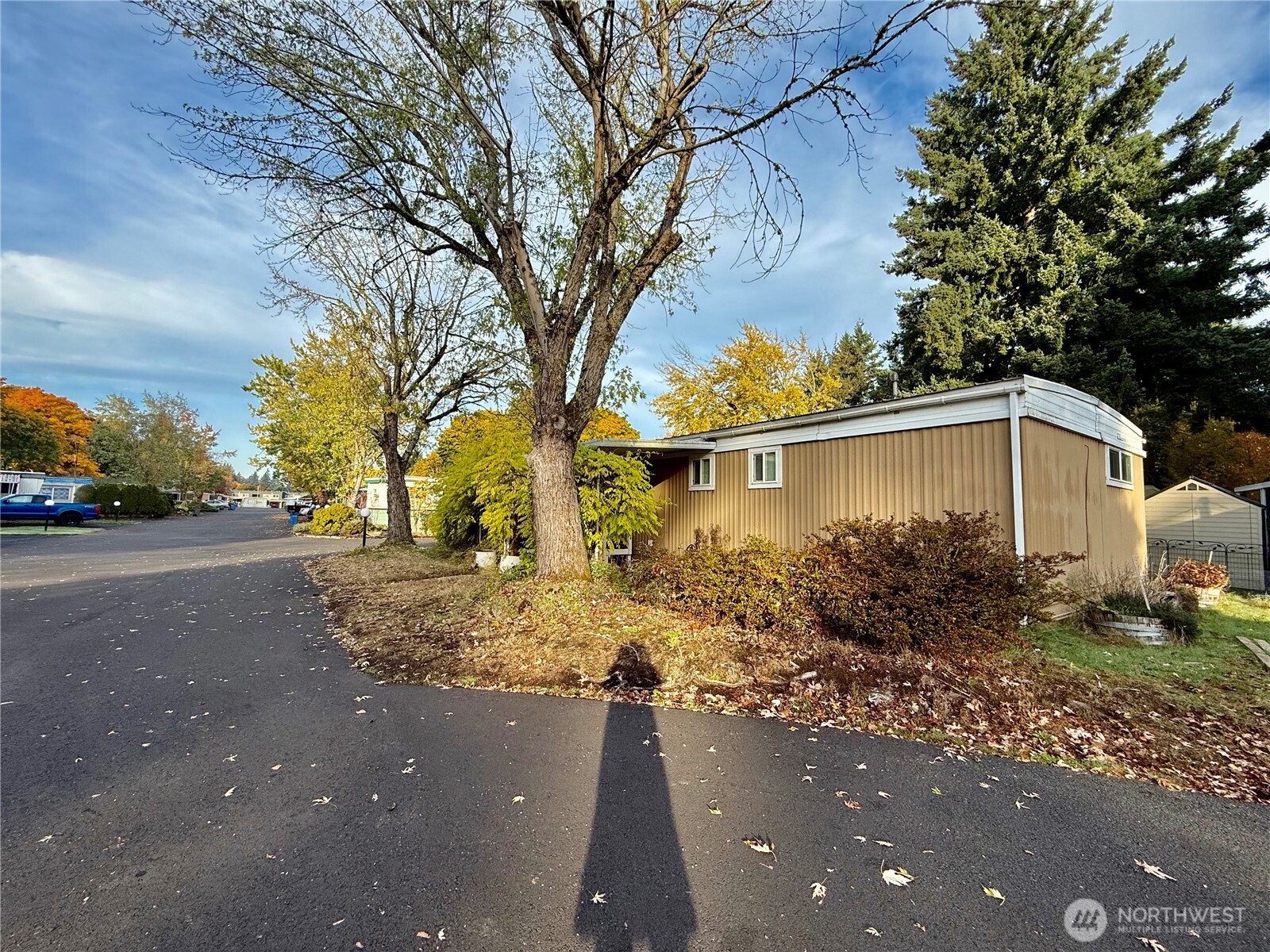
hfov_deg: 102.1
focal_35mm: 14
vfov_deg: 85.7
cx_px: 635
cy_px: 476
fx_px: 514
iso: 50
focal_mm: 2.22
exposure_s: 1/638
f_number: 2.2
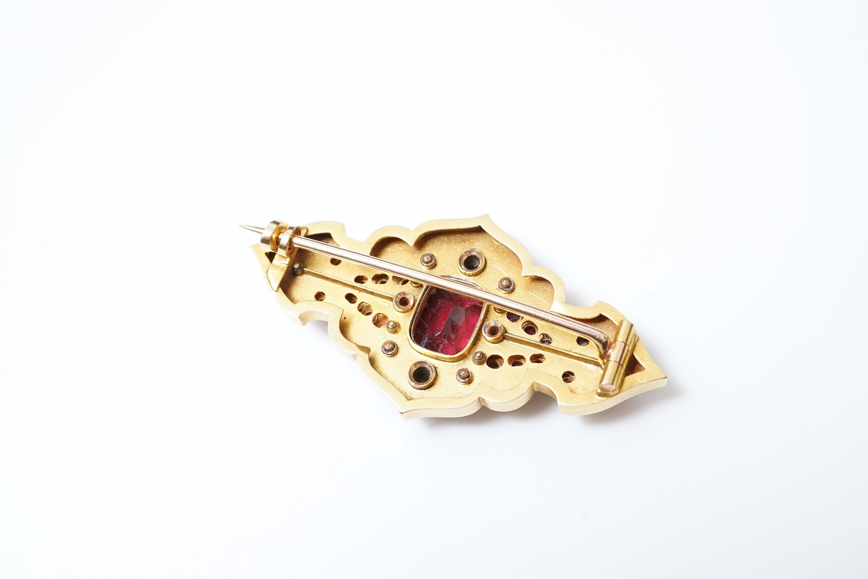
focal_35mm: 45
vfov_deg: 29.9
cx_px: 434
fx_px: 1085
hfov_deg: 43.6
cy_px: 290
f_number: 14
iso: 400
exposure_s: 1/125
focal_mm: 30
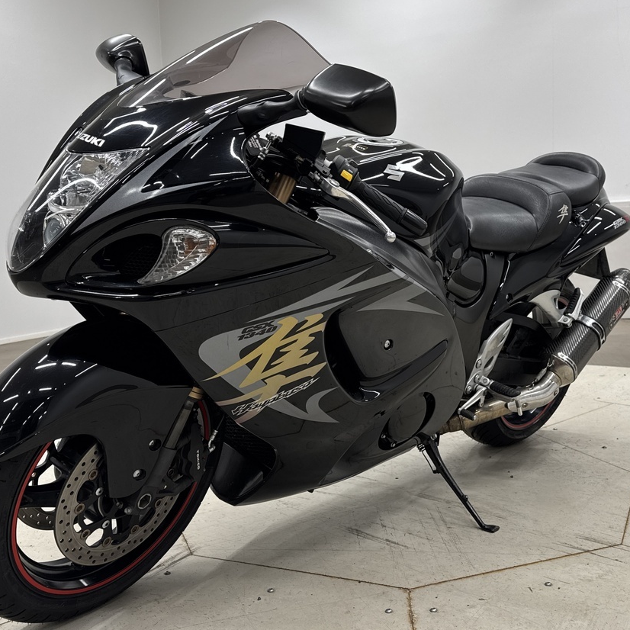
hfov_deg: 44.8
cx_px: 355
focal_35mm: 37
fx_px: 762
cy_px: 301
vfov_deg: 44.9
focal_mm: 6.76
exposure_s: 1/100
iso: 80
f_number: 1.78
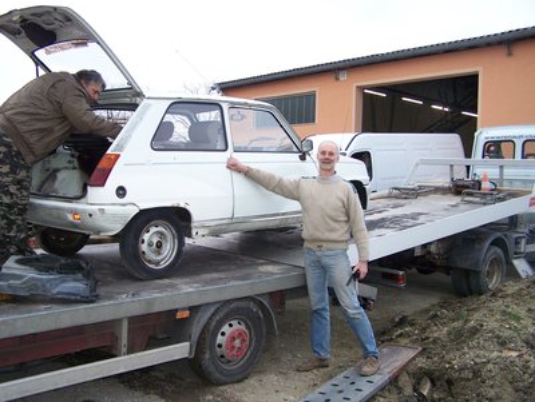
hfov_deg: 48.9
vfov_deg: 37.8
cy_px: 201
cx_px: 268
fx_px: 588
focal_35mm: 38
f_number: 2.8
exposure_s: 1/100
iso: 160
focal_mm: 6.3
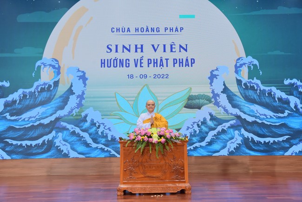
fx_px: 294
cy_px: 101
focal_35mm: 35
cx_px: 151
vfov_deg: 37.9
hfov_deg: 54.4
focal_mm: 35
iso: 1600
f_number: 5.6
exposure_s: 1/125
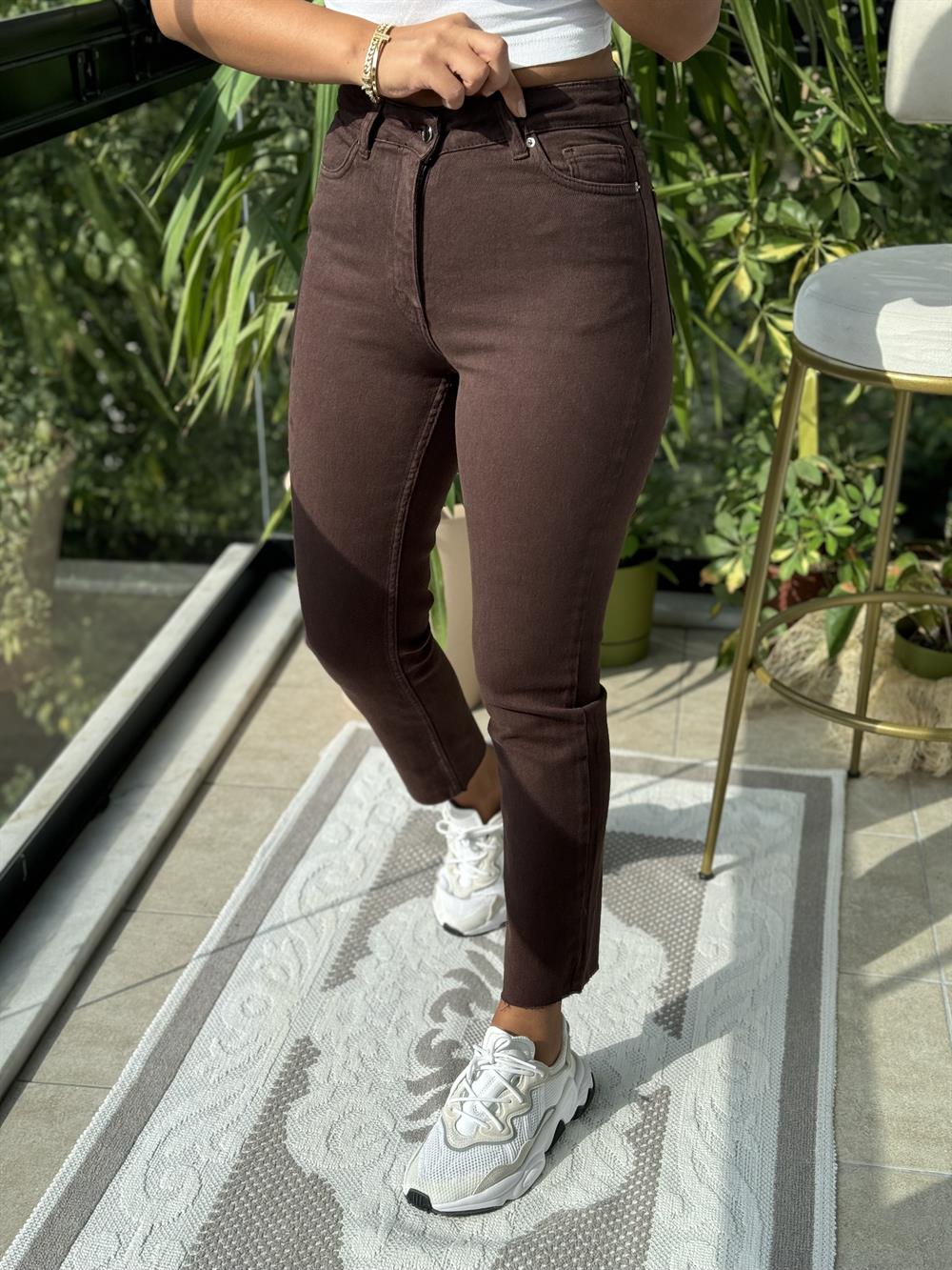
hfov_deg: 30.3
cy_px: 635
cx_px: 476
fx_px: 1760
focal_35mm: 48
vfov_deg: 39.7
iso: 64
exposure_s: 1/854
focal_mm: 6.76
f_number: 1.78
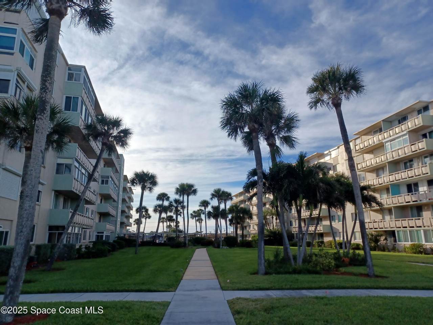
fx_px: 313
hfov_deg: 69.4
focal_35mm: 25
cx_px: 216
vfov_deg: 54.9
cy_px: 162
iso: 32
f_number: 1.8
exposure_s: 1/502
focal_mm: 4.6
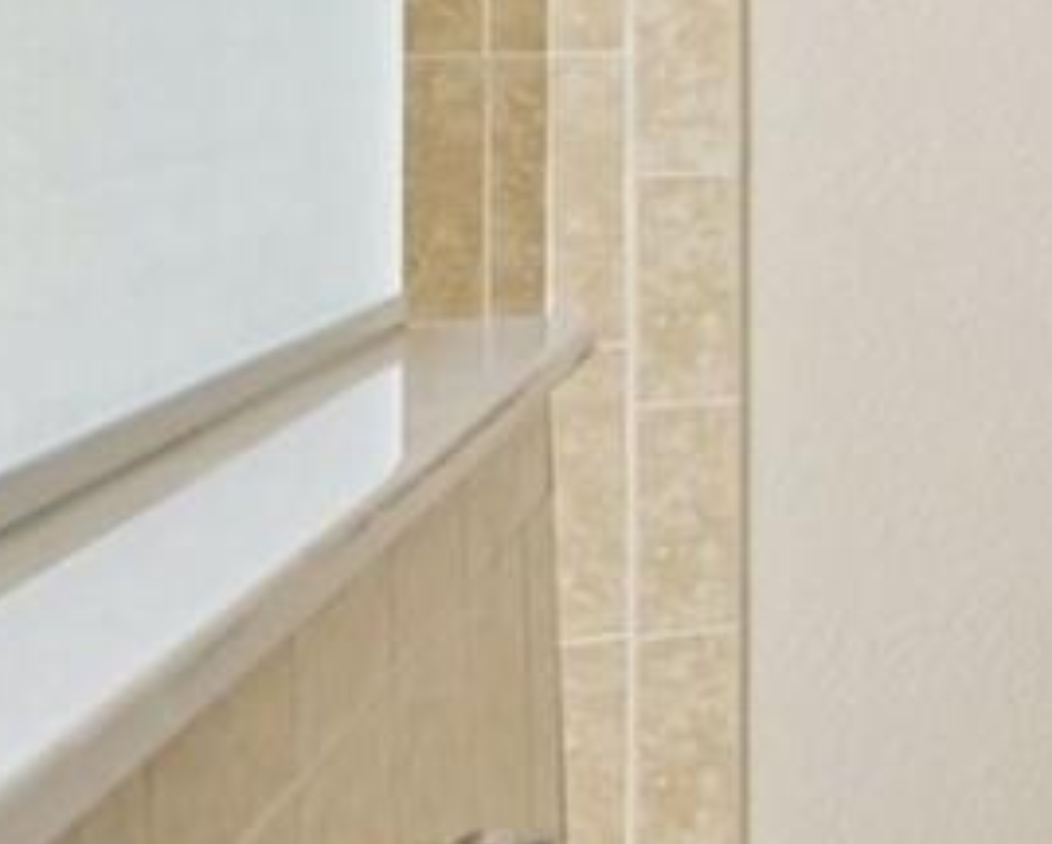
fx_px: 2432
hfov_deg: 12.5
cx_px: 2949
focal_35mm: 78
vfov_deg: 19.1
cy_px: -27
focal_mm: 14
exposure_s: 1/125
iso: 400
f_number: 8
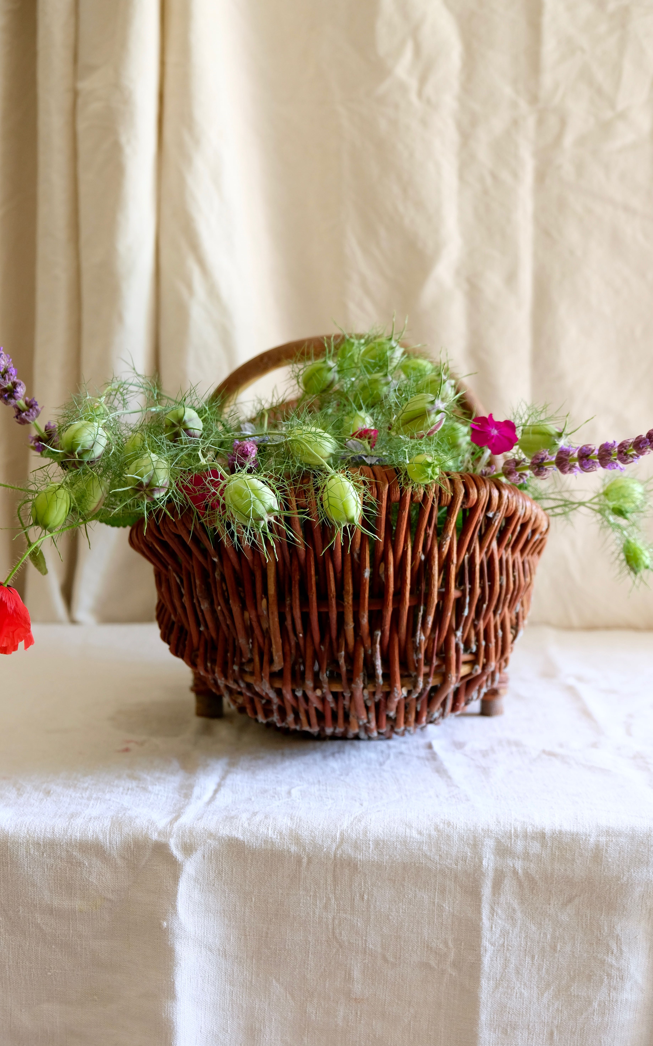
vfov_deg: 36.3
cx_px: 324
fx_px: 1595
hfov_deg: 23.1
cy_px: 518
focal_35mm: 56
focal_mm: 35.8
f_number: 3.6
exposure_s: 1/60
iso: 640
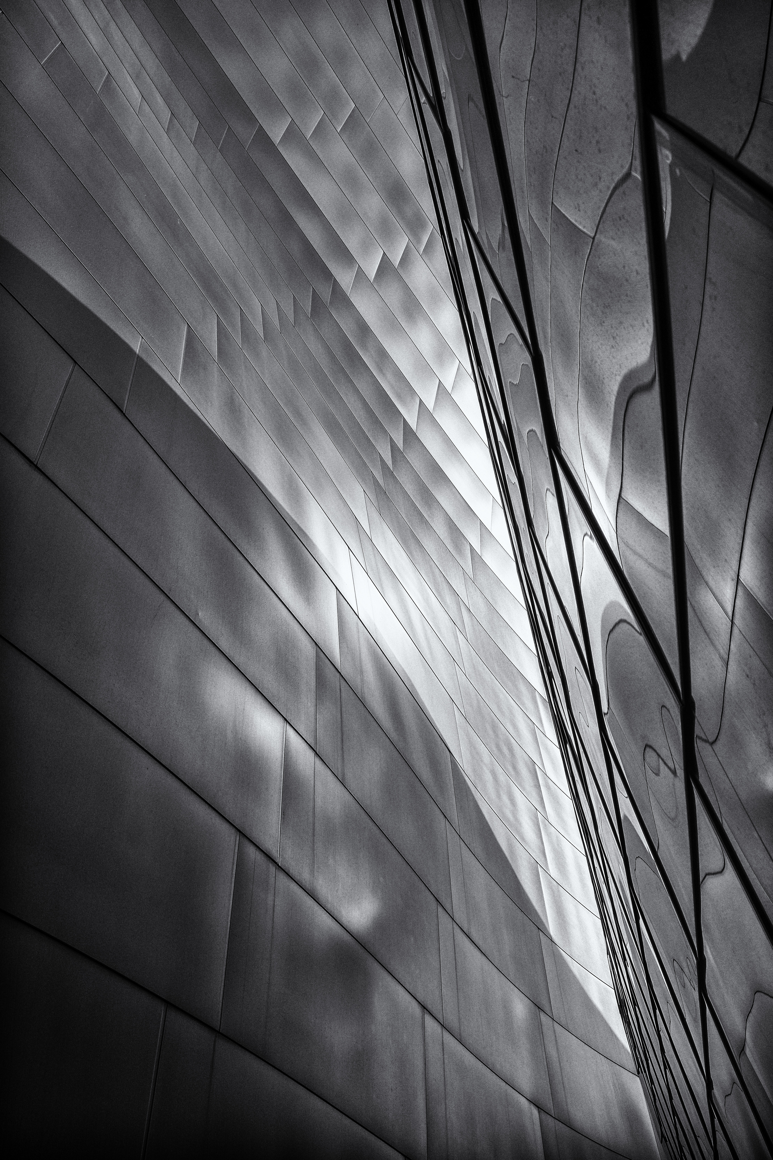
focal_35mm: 28
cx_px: 386
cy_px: 580
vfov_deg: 65.5
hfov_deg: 46.4
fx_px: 902
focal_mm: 28
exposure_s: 1/800
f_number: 10
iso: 100
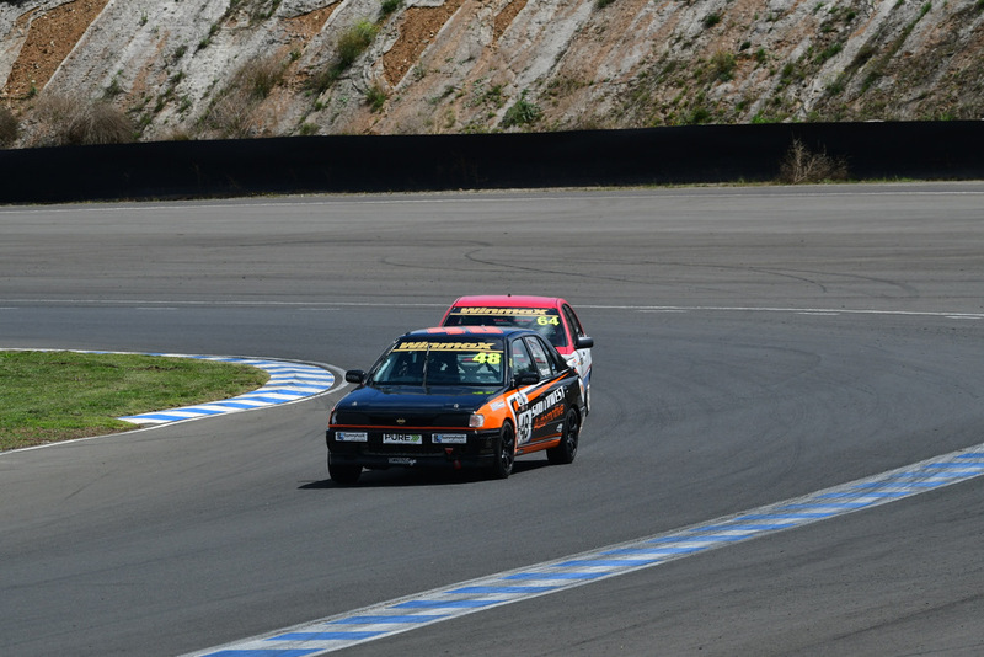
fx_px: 9433
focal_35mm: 345
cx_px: 492
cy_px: 328
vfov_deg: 4.0
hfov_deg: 6.0
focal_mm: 230
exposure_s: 1/640
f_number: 10
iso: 200
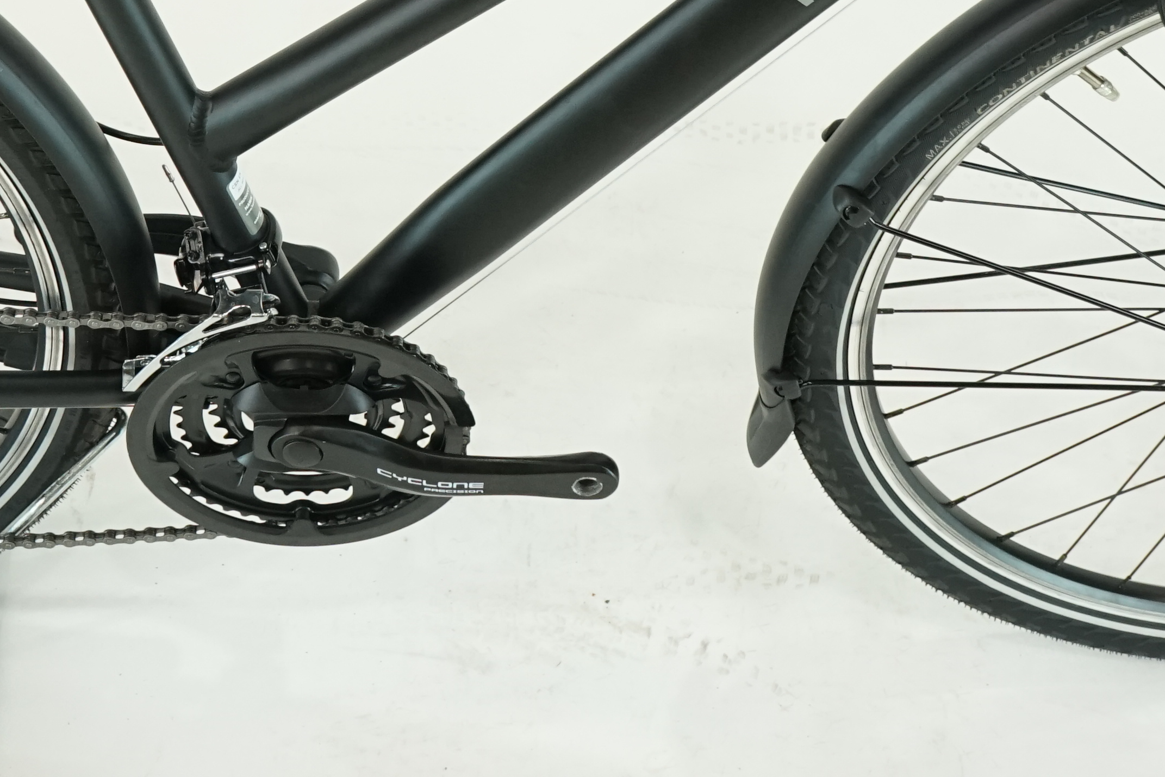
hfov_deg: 24.1
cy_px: -173
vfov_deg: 15.6
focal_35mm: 84
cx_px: 431
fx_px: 2718
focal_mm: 30
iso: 1600
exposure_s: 1/200
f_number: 6.3
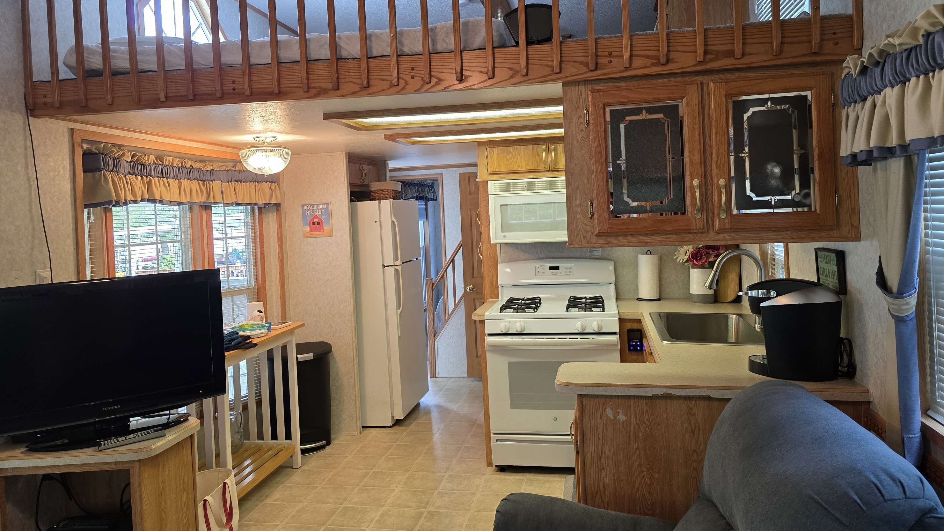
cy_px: 219
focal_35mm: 26
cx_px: 476
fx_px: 651
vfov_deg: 44.2
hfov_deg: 71.9
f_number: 1.7
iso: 160
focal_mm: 6.3
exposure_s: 1/120
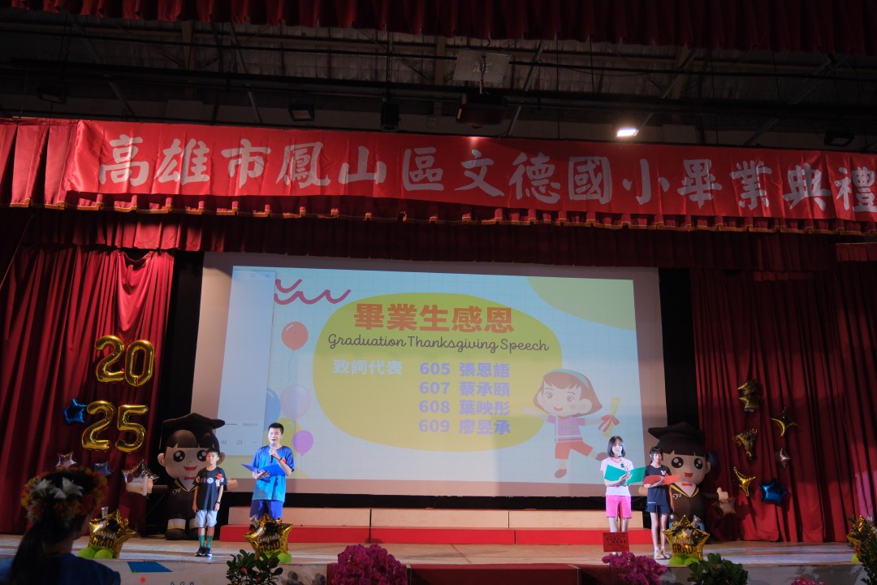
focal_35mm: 29
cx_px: 438
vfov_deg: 45.0
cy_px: 292
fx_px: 706
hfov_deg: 63.7
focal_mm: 19.4
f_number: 2.8
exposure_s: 1/60
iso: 800
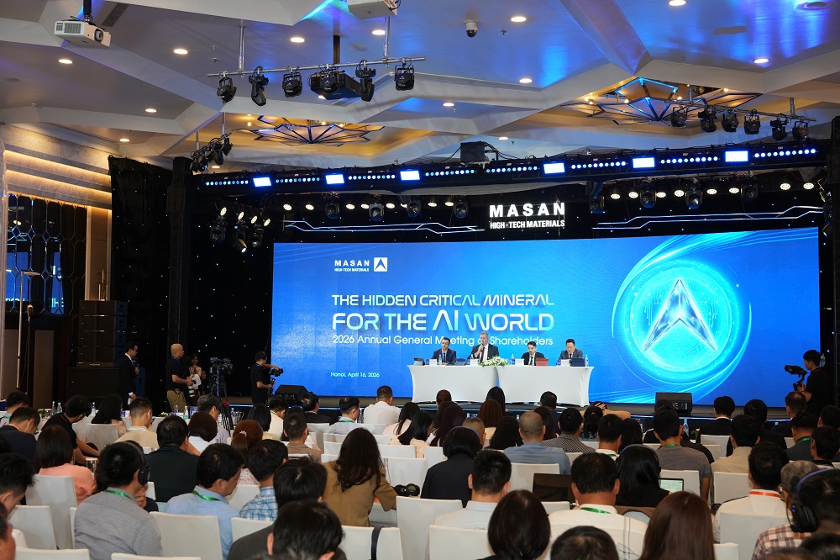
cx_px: 420
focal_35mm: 46
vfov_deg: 28.9
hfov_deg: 42.3
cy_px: 280
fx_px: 1085
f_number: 5.6
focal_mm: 46.5
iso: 1000
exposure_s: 1/100
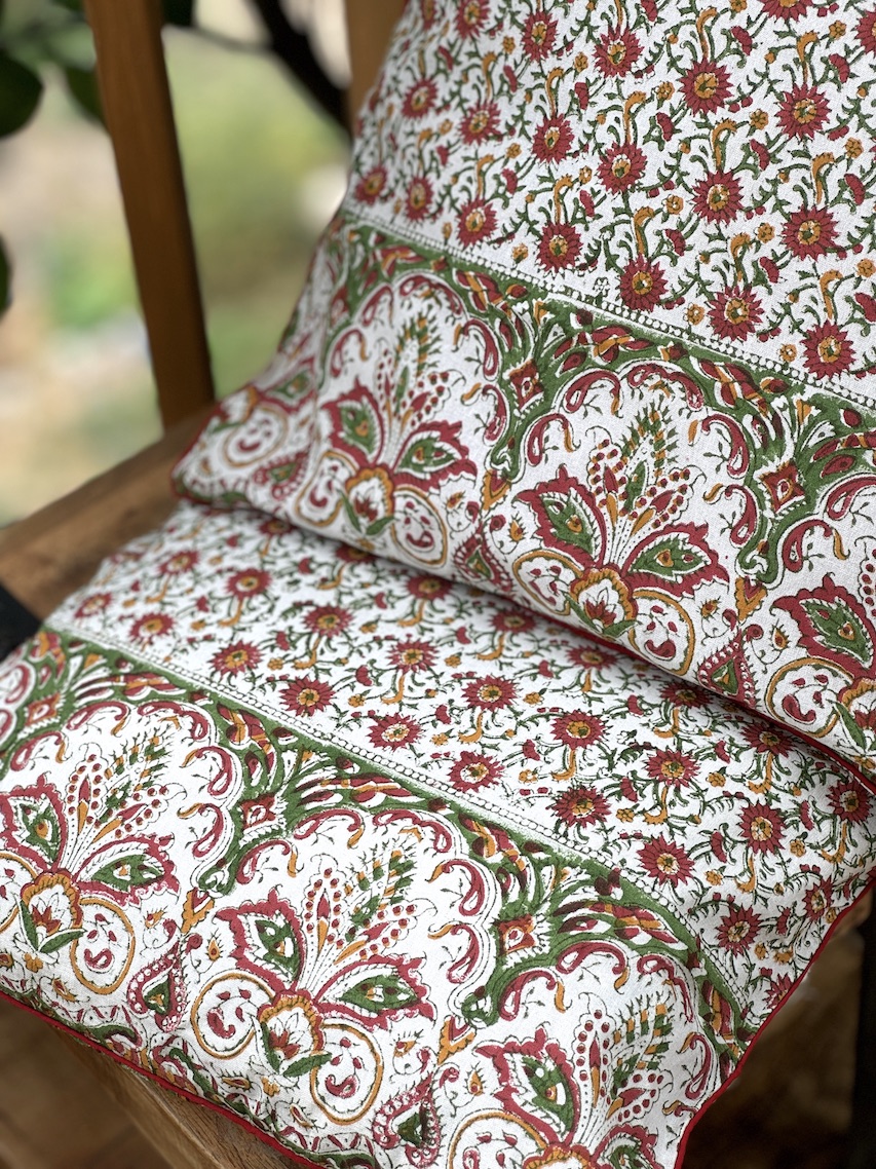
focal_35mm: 77
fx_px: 2599
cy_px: 584
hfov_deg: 19.1
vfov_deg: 25.3
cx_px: 438
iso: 50
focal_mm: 9
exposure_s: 1/99
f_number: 2.8
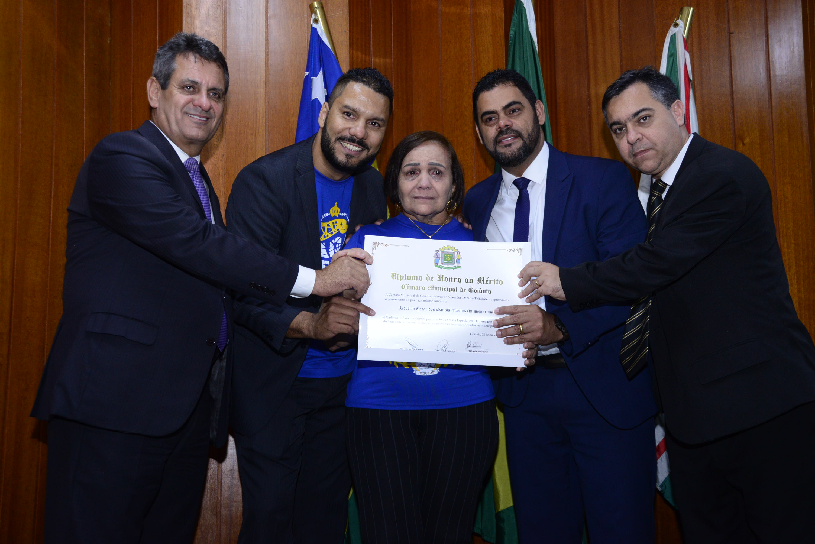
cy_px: 272
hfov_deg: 43.6
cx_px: 408
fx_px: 1019
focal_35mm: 45
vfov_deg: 29.9
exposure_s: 1/125
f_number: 7.1
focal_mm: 45
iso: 2500
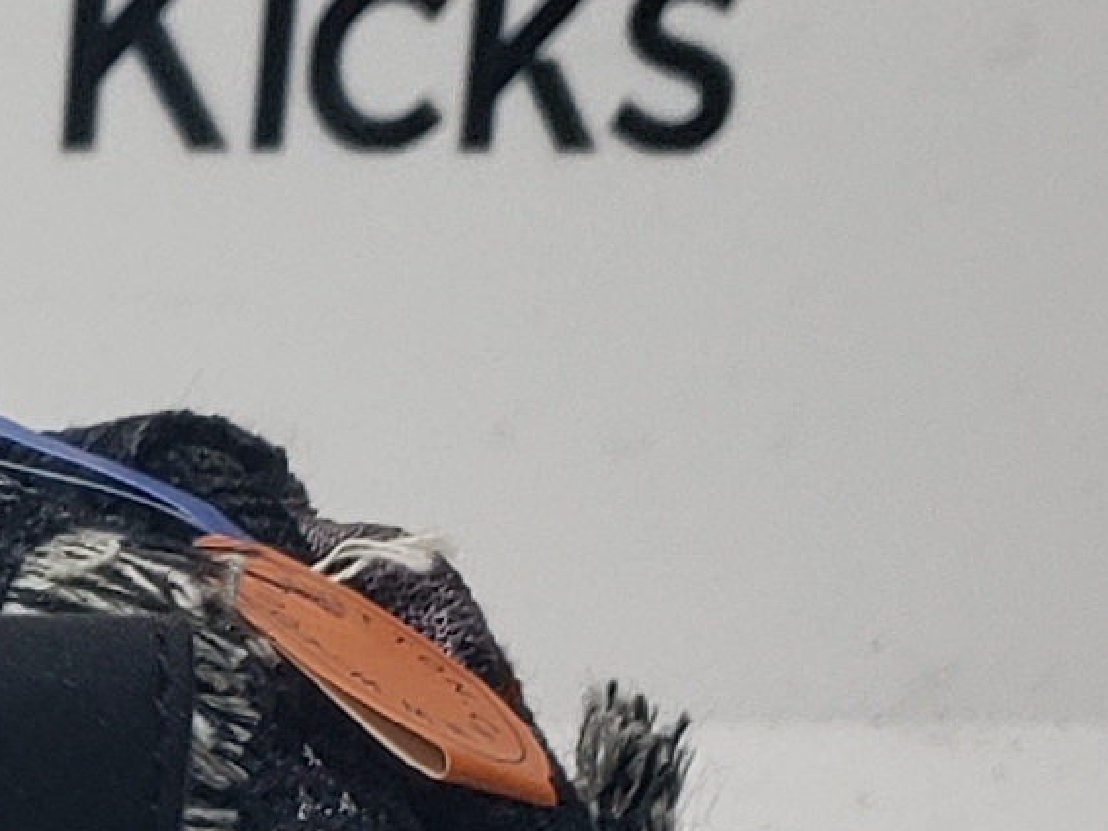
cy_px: 1854
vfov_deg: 7.6
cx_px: -1278
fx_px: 5920
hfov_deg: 9.8
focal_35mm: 185
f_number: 1.5
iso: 50
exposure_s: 1/391
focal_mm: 4.3
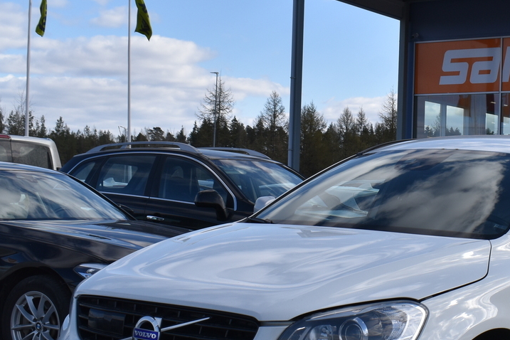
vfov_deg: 19.1
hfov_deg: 27.7
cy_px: 201
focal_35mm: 71
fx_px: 1008
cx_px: 429
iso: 200
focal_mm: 21
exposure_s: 1/500
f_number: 8
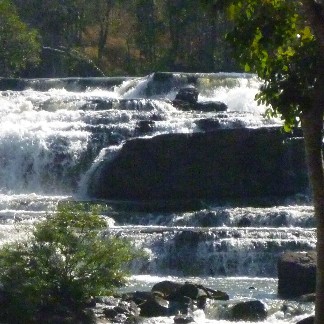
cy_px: 243
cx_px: 151
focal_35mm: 214
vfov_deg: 8.2
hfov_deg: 8.2
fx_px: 2266
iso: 800
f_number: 16
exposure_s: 1/320
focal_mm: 13.4
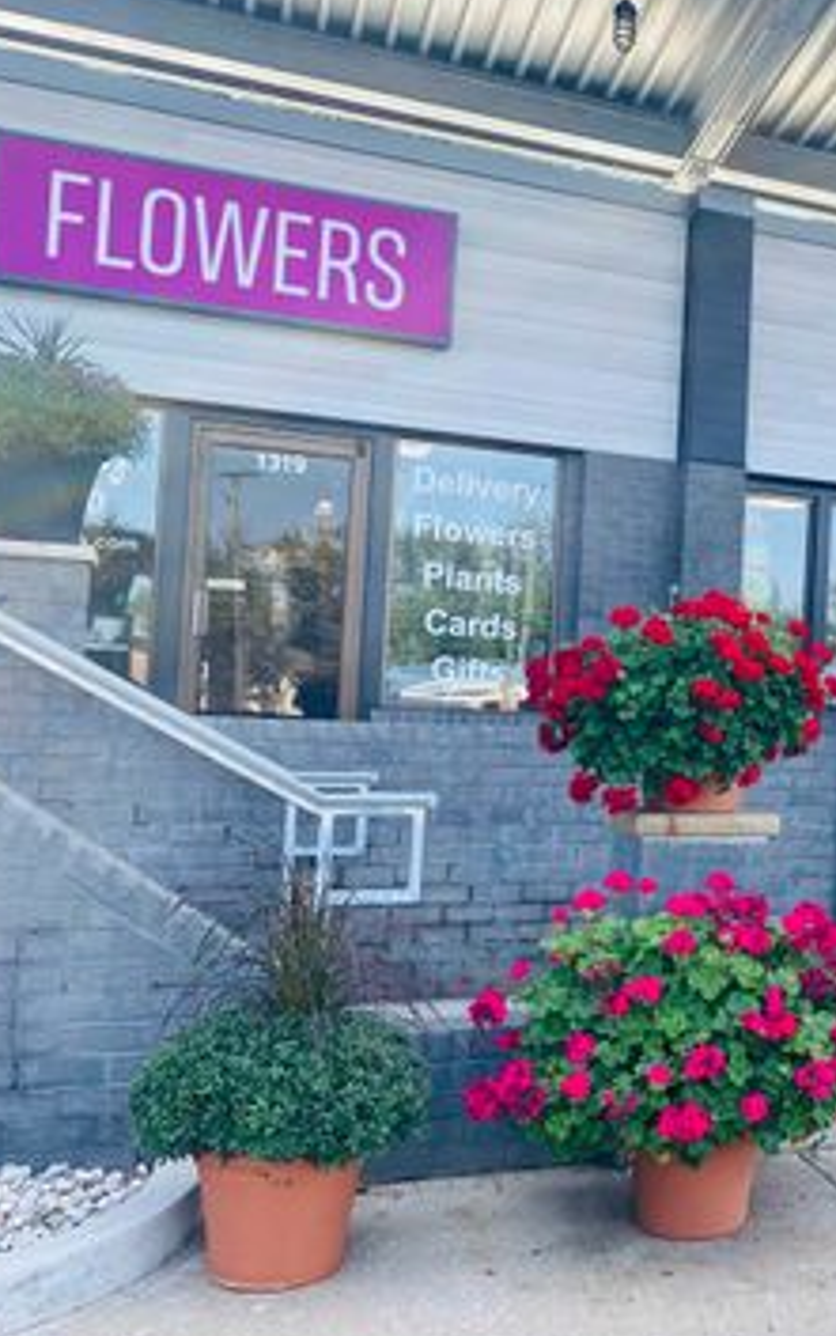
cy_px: 649
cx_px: 893
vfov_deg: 50.4
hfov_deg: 29.9
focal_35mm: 39
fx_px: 1420
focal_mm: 4.25
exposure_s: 1/620
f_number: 1.8
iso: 32
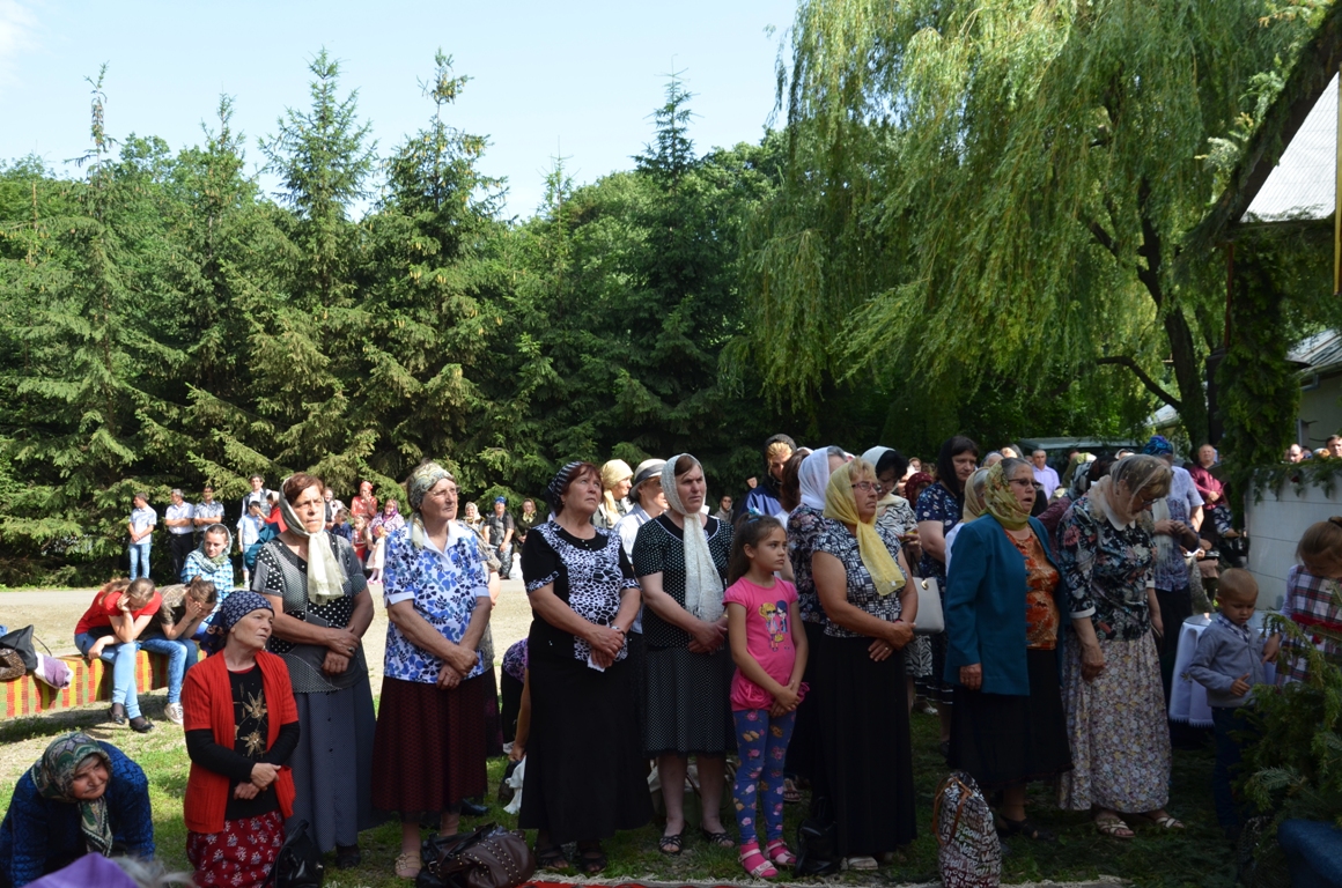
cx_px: 671
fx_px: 1227
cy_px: 444
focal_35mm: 33
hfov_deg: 57.3
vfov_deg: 39.8
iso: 200
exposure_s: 1/160
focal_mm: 22
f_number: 6.3
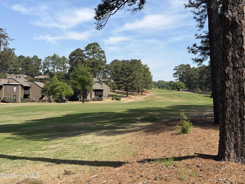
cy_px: 92
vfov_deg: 30.3
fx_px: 340
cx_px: 122
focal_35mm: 48
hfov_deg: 39.7
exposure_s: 1/4098
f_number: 1.78
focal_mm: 6.76
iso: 64
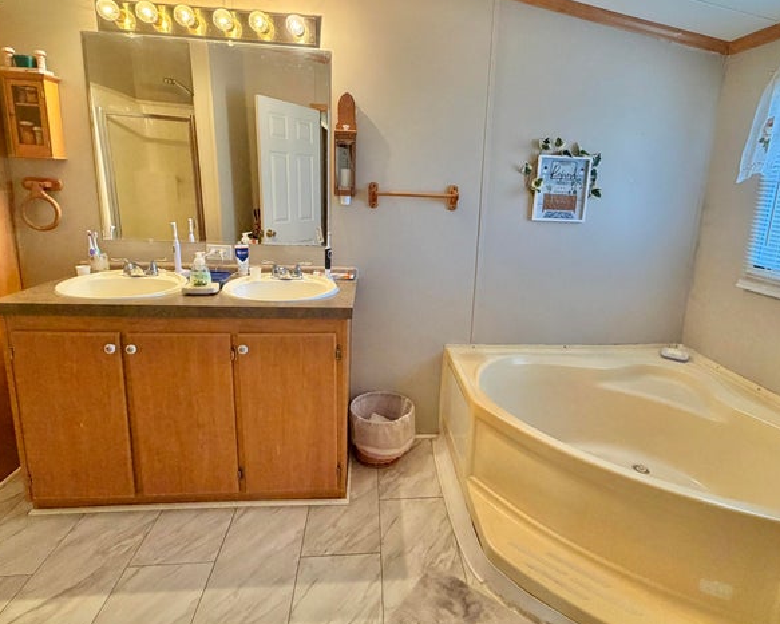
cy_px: 279
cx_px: 425
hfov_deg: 80.2
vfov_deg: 67.9
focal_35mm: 20
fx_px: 462
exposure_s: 1/60
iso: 320
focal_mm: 2.22
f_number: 2.2
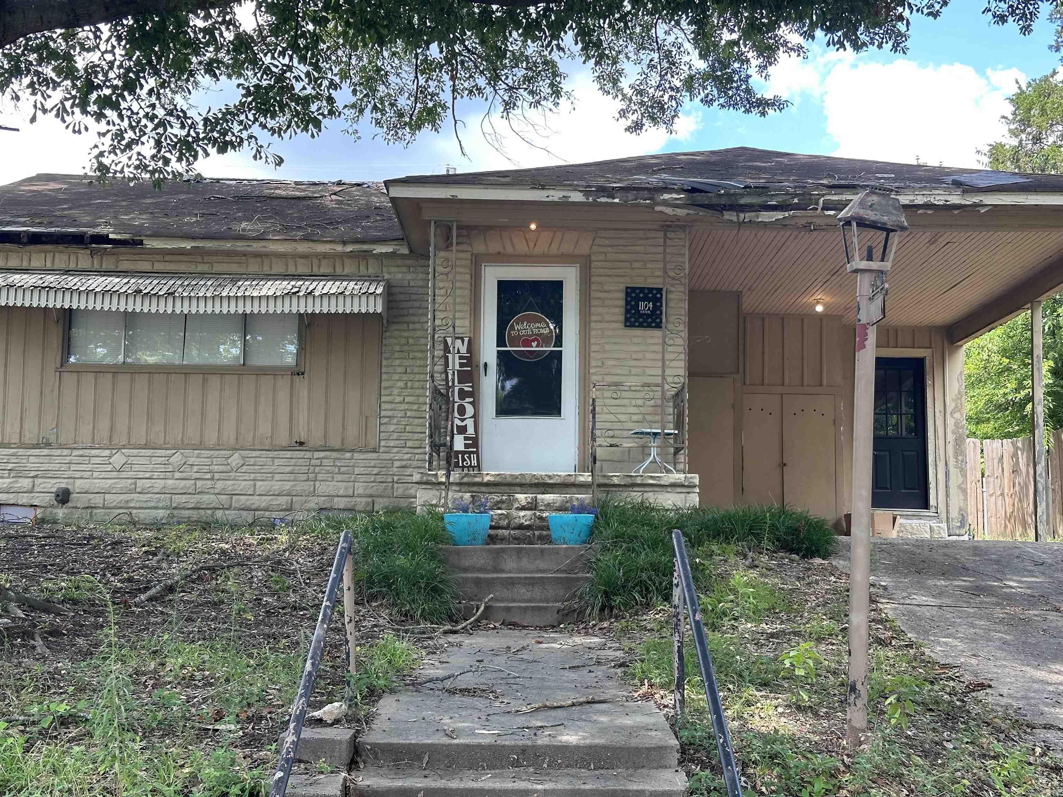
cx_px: 532
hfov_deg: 39.7
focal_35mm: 48
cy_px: 398
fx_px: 1474
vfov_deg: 30.3
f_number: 1.78
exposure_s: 1/307
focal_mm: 6.86
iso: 64
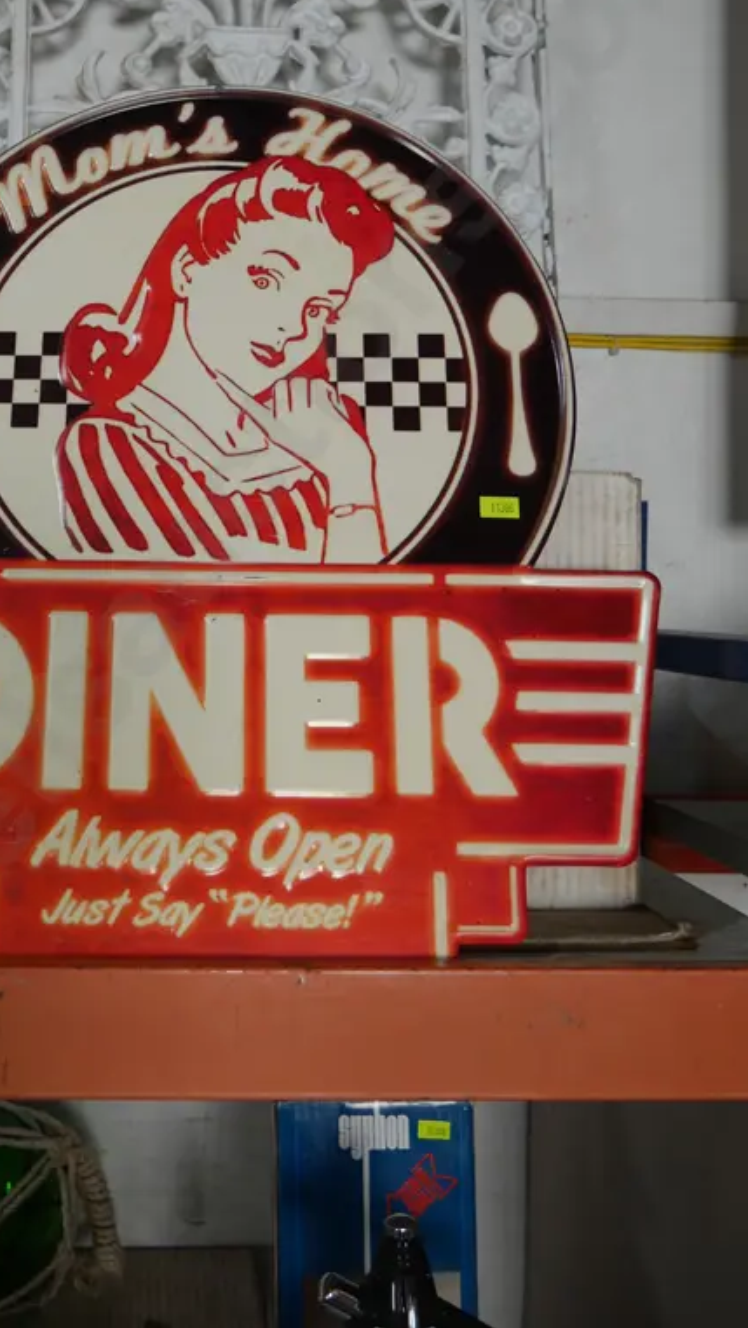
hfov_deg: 28.7
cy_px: 547
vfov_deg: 49.2
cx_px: 200
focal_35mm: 41
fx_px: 1445
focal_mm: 14
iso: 200
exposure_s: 1/125
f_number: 3.5
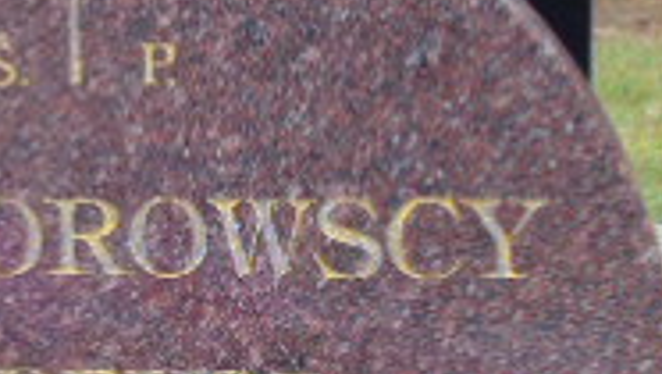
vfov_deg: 7.1
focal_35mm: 172
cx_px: -199
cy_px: 370
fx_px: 3022
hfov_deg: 12.1
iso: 100
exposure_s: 1/30
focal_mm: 8.2
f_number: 4.1
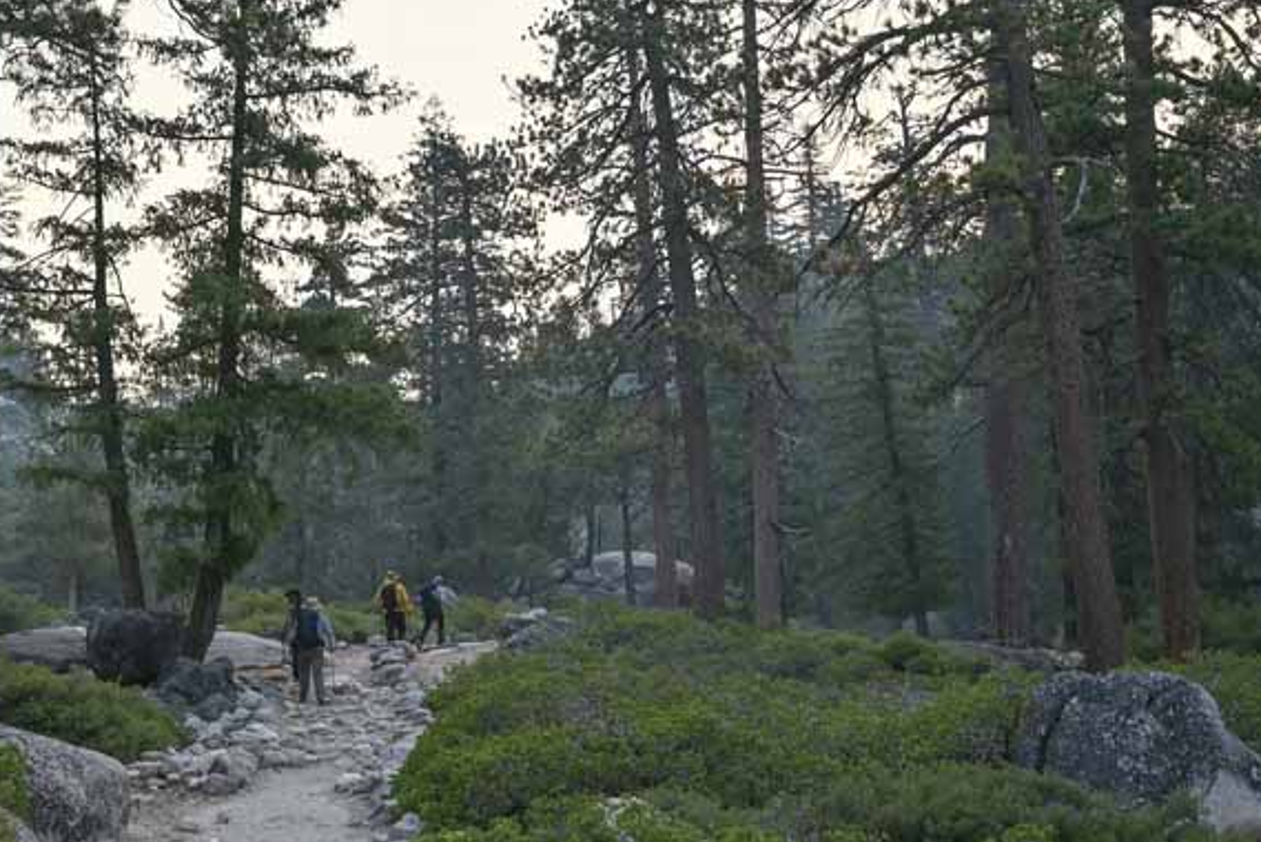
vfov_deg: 23.0
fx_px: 2068
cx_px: 406
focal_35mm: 59
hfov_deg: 33.6
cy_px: 405
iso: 100
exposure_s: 1/320
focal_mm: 42
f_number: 3
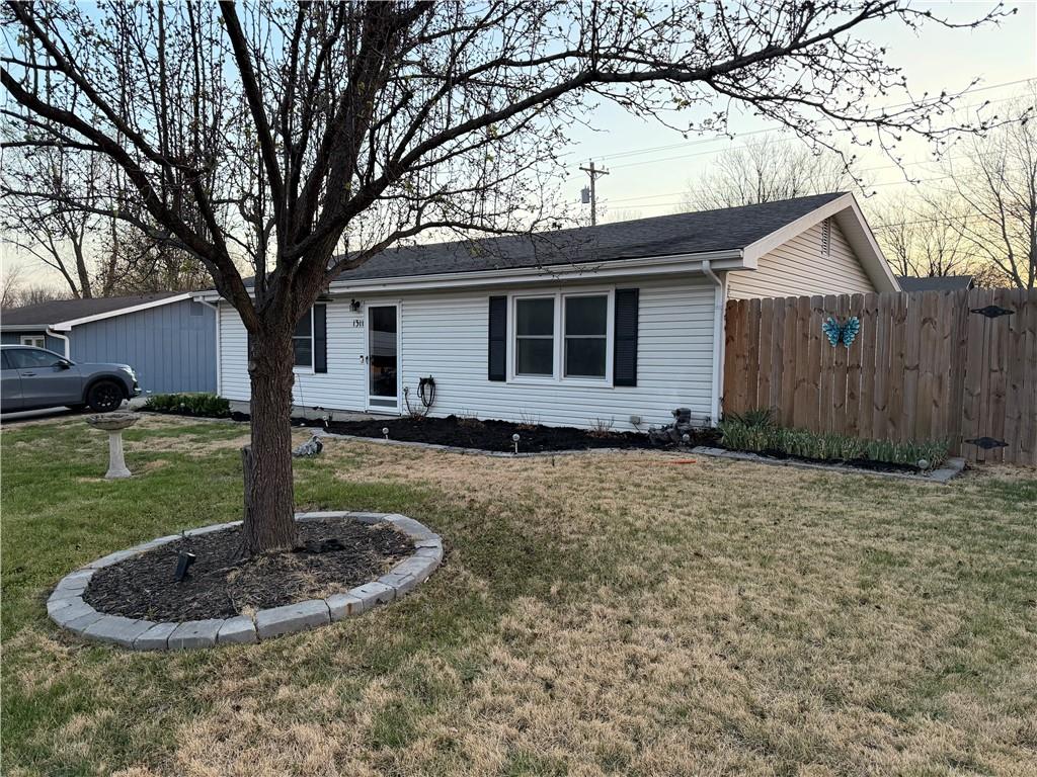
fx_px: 719
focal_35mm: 24
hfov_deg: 71.6
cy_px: 388
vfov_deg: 56.8
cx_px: 518
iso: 250
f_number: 1.78
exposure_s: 1/60
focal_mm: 6.76
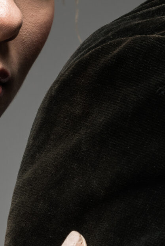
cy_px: 88
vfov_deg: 10.0
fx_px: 1407
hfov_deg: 6.7
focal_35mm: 205
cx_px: -1
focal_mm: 50
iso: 100
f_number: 9
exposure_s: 1/200
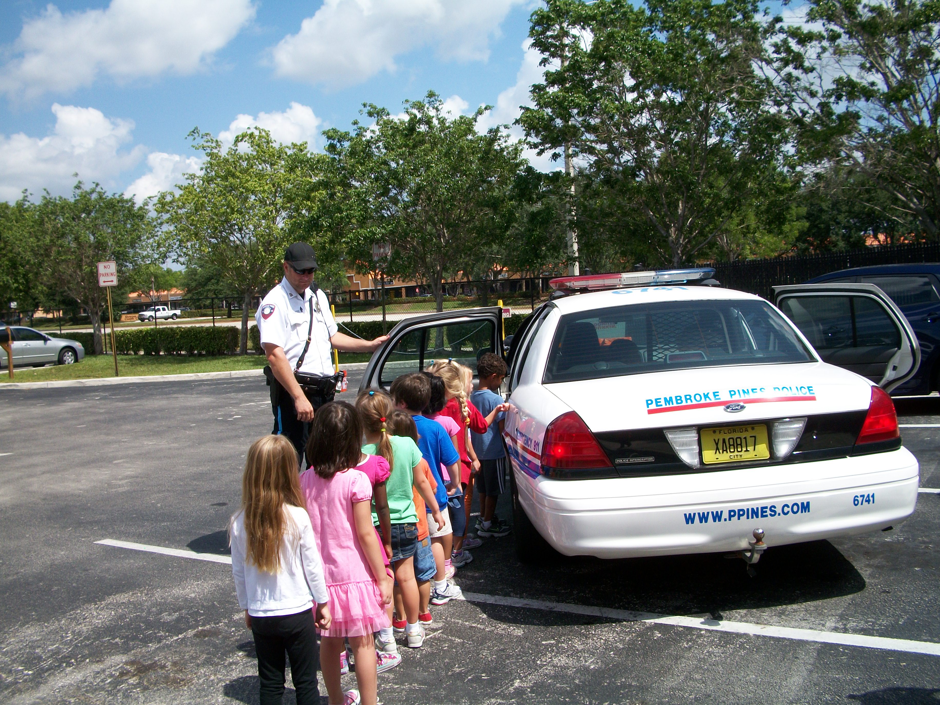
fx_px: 950
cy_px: 352
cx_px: 470
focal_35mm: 35
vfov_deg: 40.7
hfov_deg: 52.6
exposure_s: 1/400
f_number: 5.6
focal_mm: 6.3
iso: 80
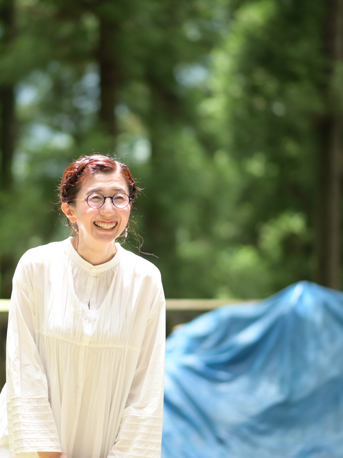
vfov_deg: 16.0
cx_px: 138
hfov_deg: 12.0
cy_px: 229
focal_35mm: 123
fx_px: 1625
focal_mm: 85
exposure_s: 1/1250
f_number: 1.8
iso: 640
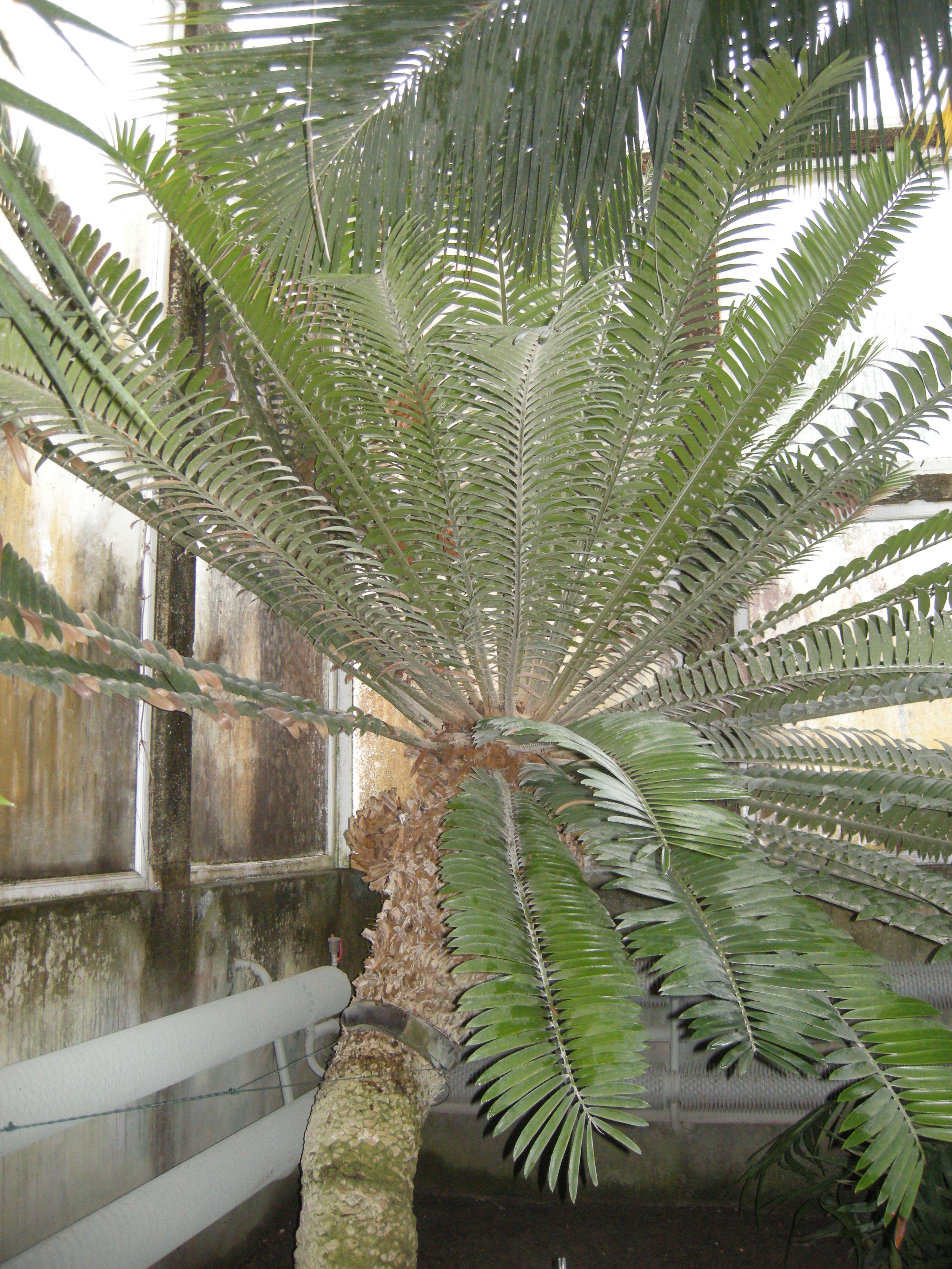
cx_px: 476
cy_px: 634
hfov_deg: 40.7
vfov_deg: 52.6
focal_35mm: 35
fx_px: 1283
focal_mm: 7.5
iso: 284
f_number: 2.7
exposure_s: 1/30
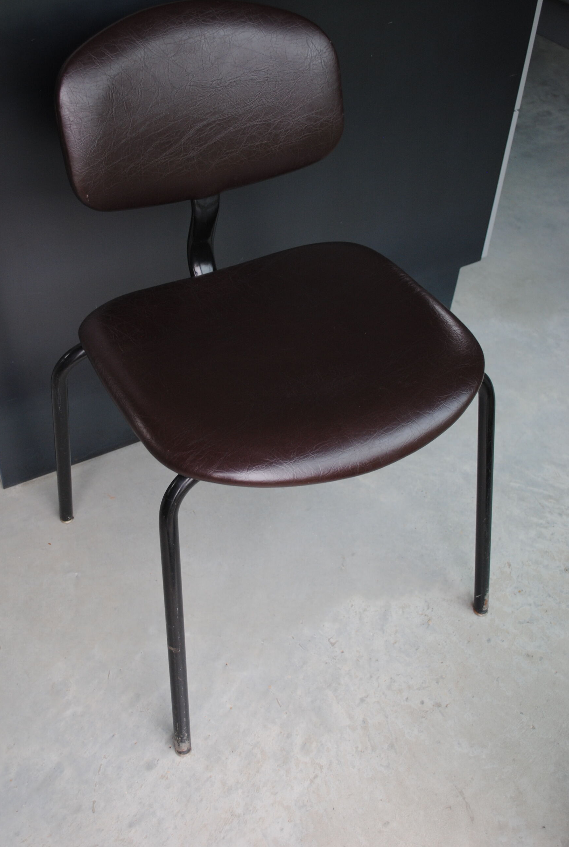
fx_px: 873
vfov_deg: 51.8
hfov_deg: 36.1
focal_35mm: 37
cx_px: 253
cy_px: 398
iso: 200
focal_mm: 22
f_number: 4
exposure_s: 1/40
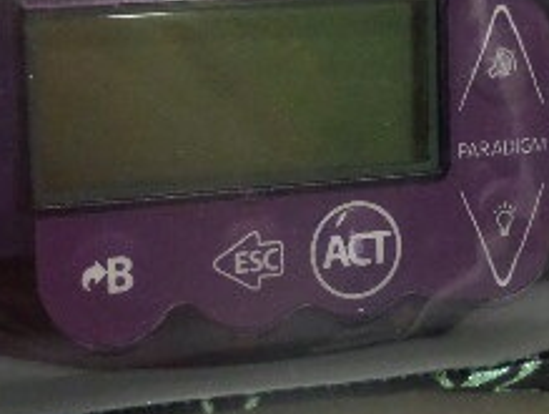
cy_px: 40
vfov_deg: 20.6
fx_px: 1112
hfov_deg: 27.3
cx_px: 133
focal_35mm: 70
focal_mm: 4.3
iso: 200
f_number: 3.1
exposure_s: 1/30
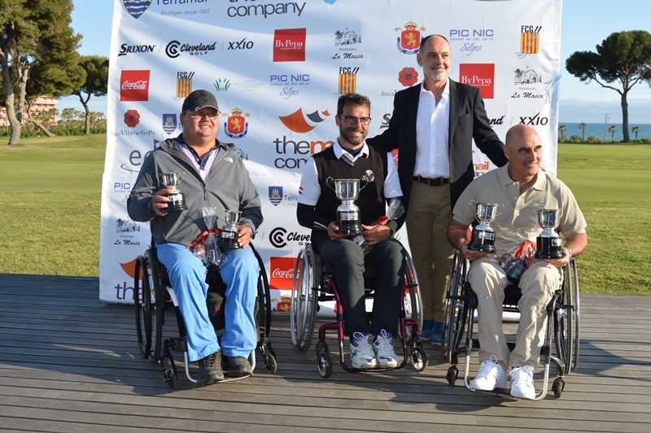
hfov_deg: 55.1
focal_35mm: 34
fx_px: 623
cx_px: 326
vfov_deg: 38.3
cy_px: 216
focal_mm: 23
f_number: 7.1
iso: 100
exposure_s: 1/200
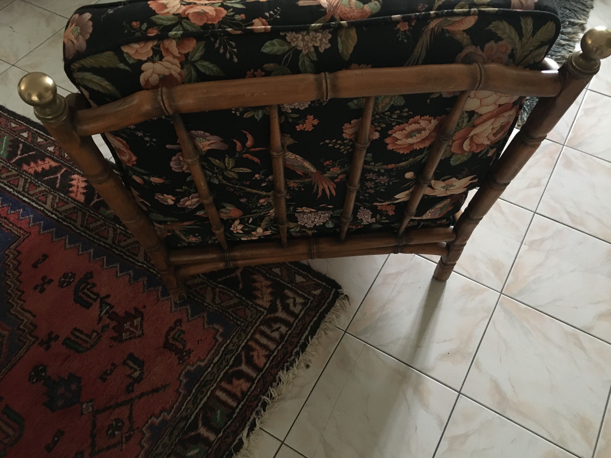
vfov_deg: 48.2
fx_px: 512
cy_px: 229
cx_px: 306
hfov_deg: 61.7
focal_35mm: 29
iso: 400
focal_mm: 4.15
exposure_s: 1/17
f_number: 2.2
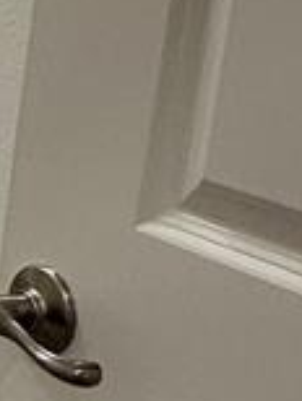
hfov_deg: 10.5
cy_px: 128
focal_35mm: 109
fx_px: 1264
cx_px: -542
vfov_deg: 18.0
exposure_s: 1/120
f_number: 2.2
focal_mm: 2.22
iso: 160
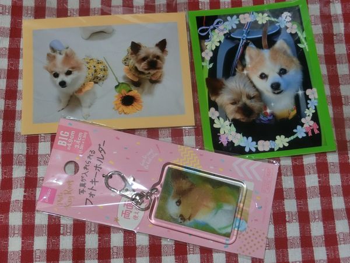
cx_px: 175
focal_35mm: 60
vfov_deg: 24.4
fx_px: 607
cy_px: 132
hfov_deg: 32.2
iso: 800
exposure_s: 1/60
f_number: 5
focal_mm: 10.7
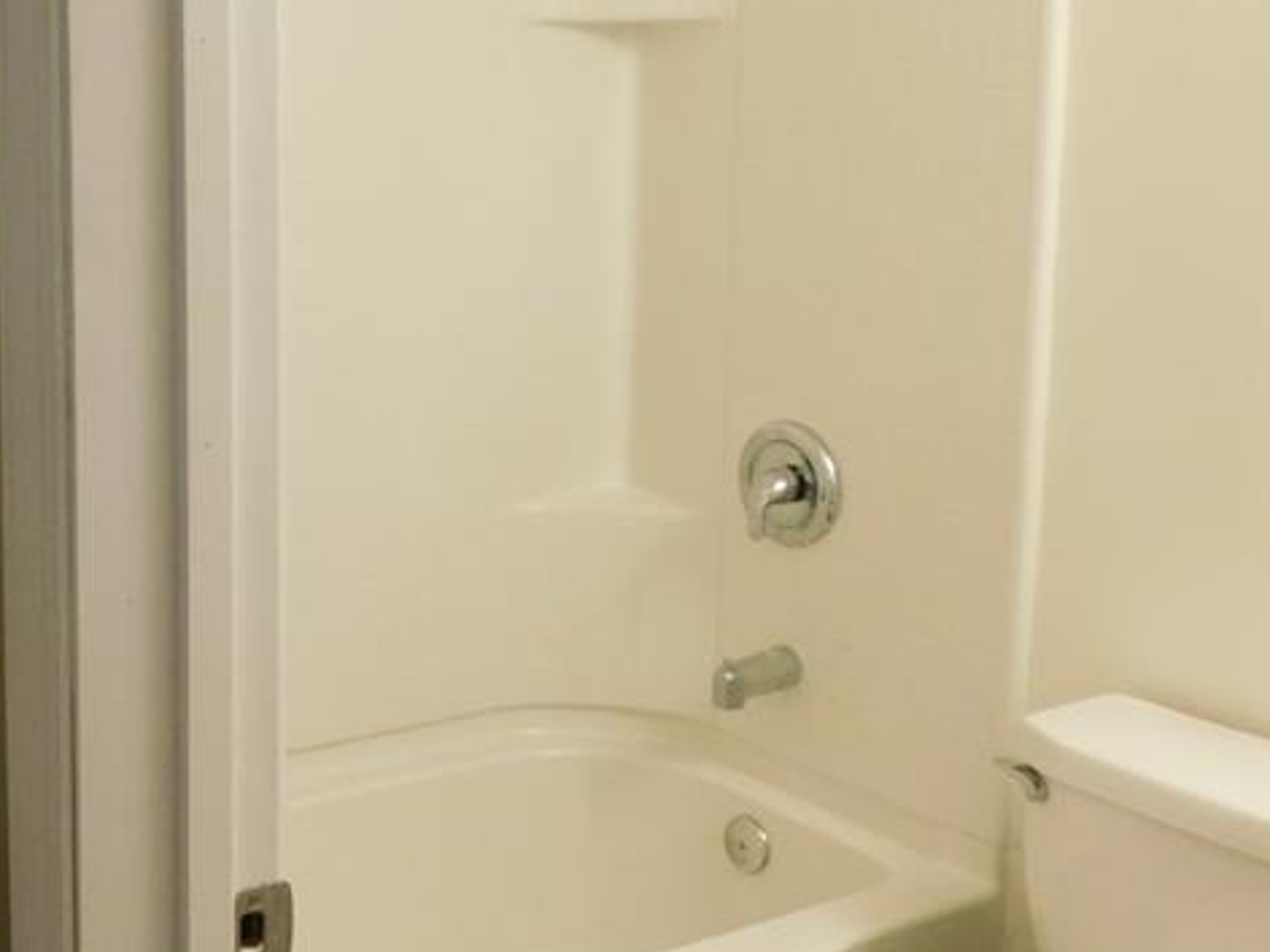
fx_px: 1834
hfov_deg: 35.2
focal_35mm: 50
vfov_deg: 28.8
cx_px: 54
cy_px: 289
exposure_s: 1/30
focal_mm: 4
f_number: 3
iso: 360
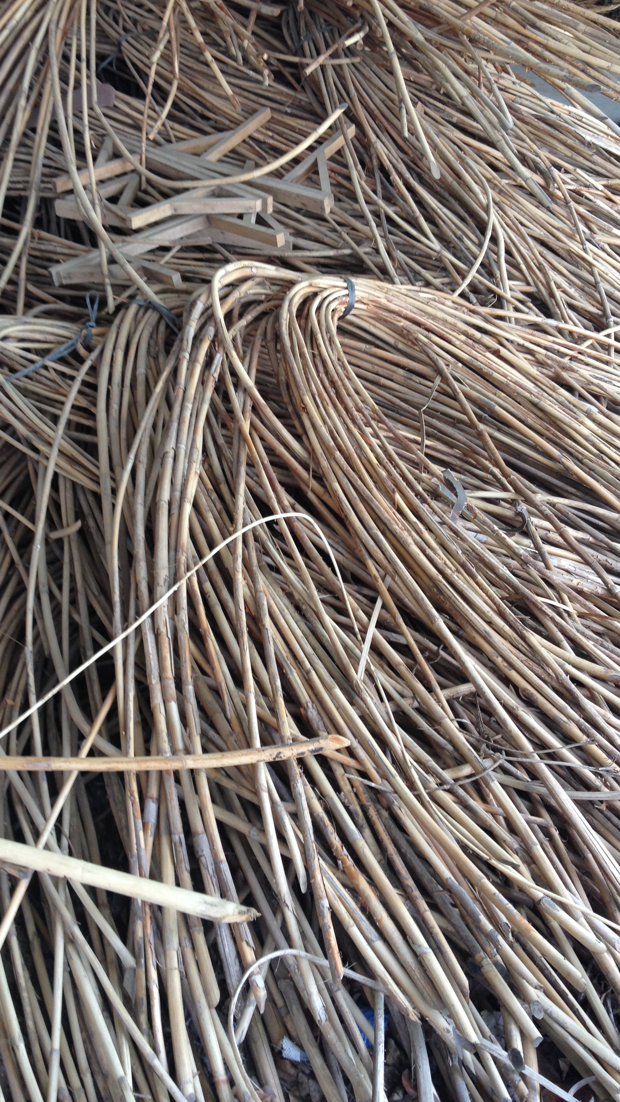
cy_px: 541
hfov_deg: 30.4
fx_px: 1140
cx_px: 251
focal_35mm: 39
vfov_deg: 51.6
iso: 50
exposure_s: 1/30
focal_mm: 4.28
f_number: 2.4
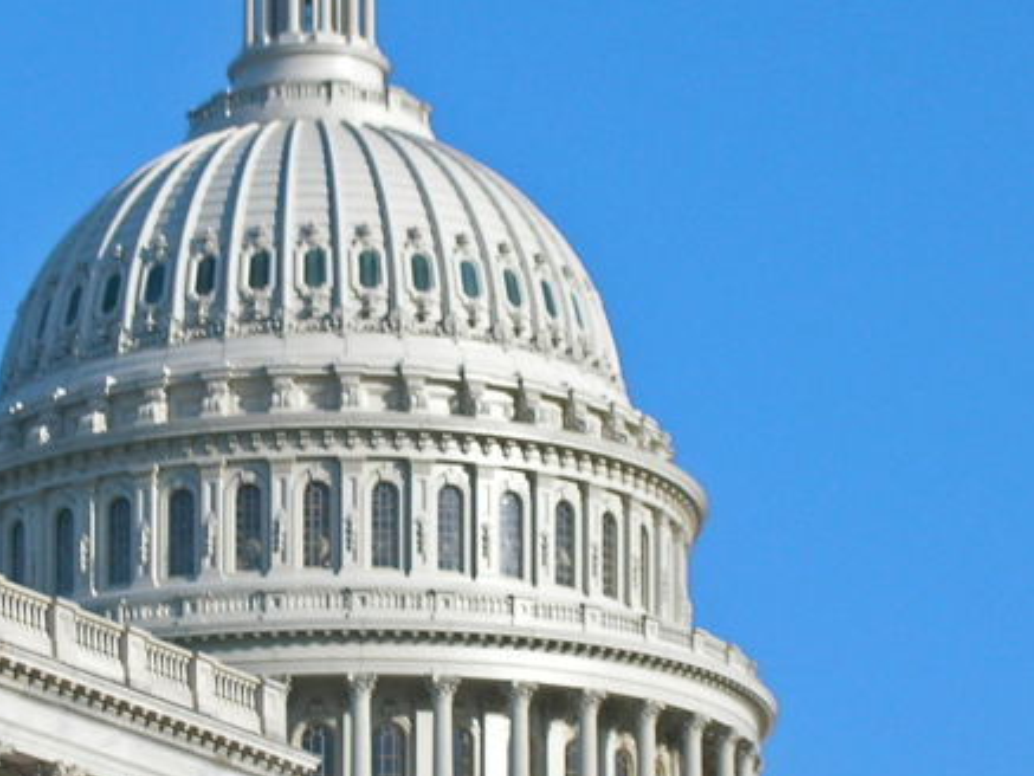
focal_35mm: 171
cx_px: 303
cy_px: 490
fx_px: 5109
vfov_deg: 8.7
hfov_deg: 11.5
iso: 50
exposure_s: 1/51.6
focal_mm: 12.2
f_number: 12.4
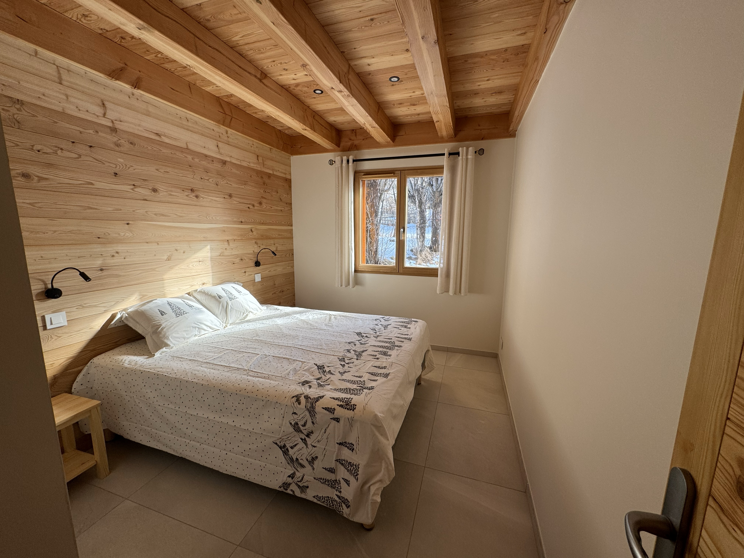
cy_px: 279
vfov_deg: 85.7
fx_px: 301
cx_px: 372
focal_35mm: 14
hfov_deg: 102.1
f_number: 2.2
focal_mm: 2.22
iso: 50
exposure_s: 1/99
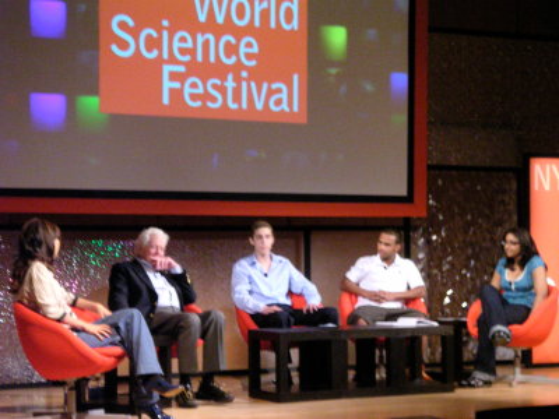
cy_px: 210
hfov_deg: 23.3
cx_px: 280
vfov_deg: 17.6
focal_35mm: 84
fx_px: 1356
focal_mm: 13
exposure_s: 1/20
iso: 400
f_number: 3.3
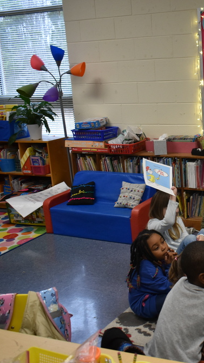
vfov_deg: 42.9
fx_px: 462
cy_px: 179
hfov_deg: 23.6
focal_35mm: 48
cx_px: 214
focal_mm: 20
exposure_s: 1/125
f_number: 3.8
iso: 900
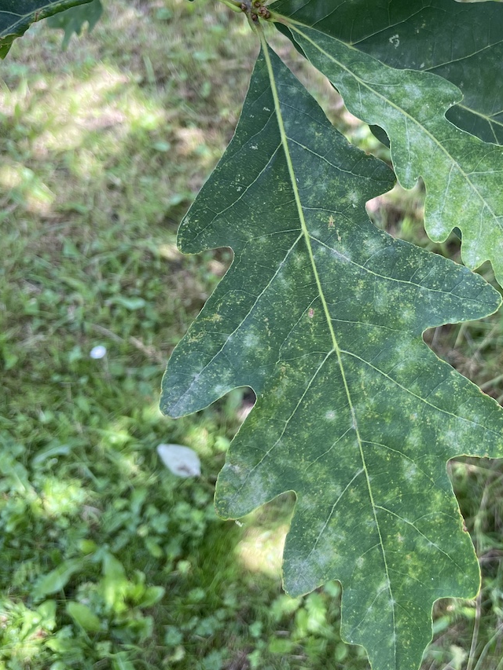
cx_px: 338
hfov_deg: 36.4
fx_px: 755
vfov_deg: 47.8
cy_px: 301
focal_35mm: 39
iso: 32
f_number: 1.6
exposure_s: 1/161
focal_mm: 4.2
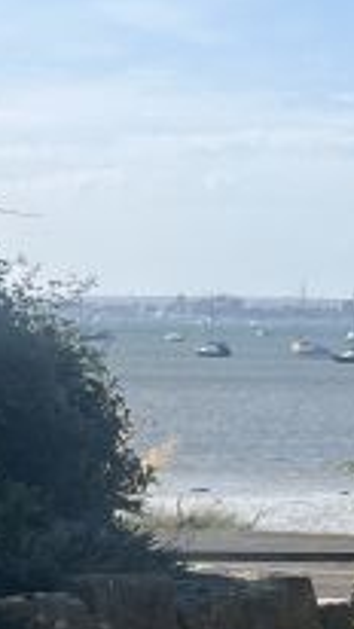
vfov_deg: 14.5
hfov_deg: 8.0
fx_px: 2451
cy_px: 108
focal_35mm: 147
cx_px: 616
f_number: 1.6
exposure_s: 1/5556
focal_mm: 5.1
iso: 50
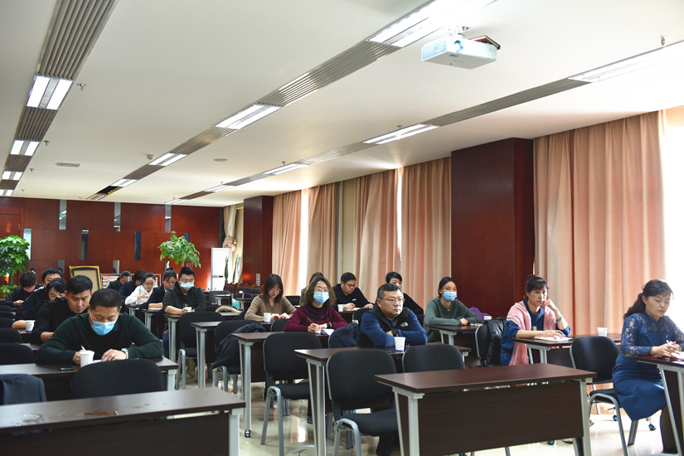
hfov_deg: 53.1
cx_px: 342
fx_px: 684
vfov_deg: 36.9
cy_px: 228
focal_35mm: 36
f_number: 4
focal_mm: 36
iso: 800
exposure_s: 1/60
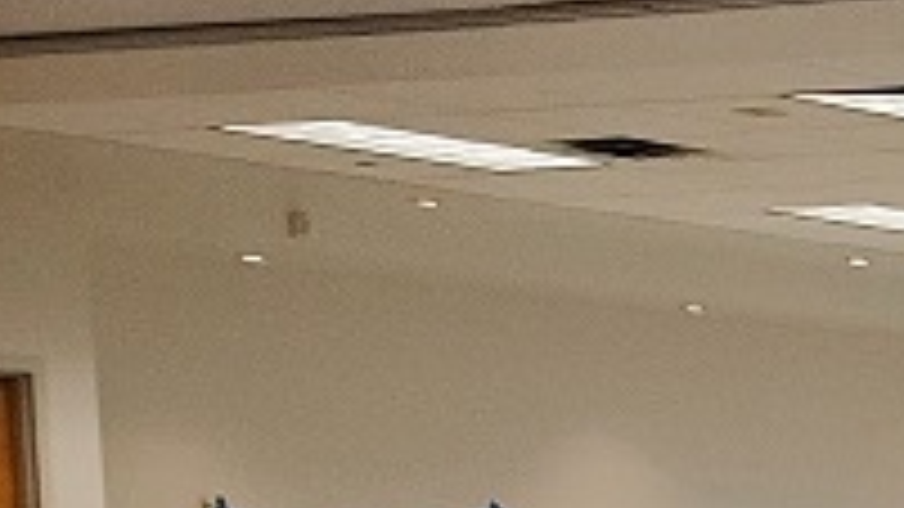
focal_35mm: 142
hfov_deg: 12.4
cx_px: 2082
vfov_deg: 8.0
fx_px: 3403
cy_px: 1110
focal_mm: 4.3
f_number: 2.4
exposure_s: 1/60
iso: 250
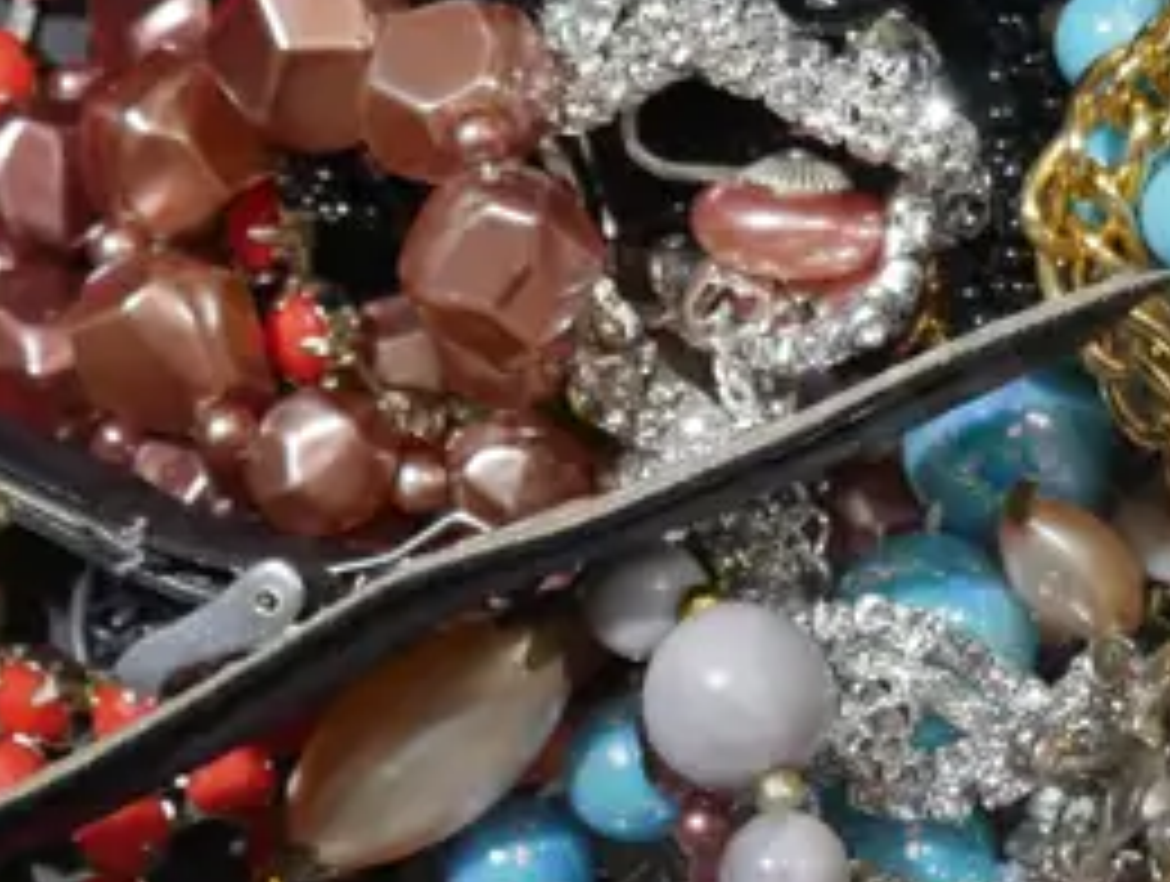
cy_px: 106
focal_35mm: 173
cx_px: 1580
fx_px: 5858
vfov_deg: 8.6
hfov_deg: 11.1
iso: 320
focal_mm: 22
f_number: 4.7
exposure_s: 1/60
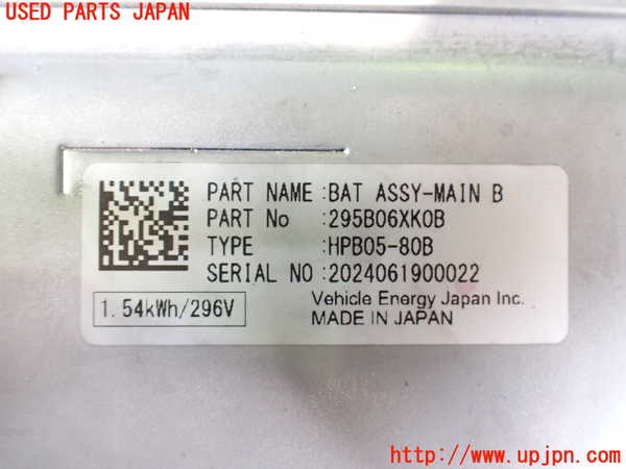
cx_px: 313
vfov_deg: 46.8
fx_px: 543
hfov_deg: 60.0
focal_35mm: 30
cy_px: 234
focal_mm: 5.4
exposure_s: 1/30
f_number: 2.3
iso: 1000
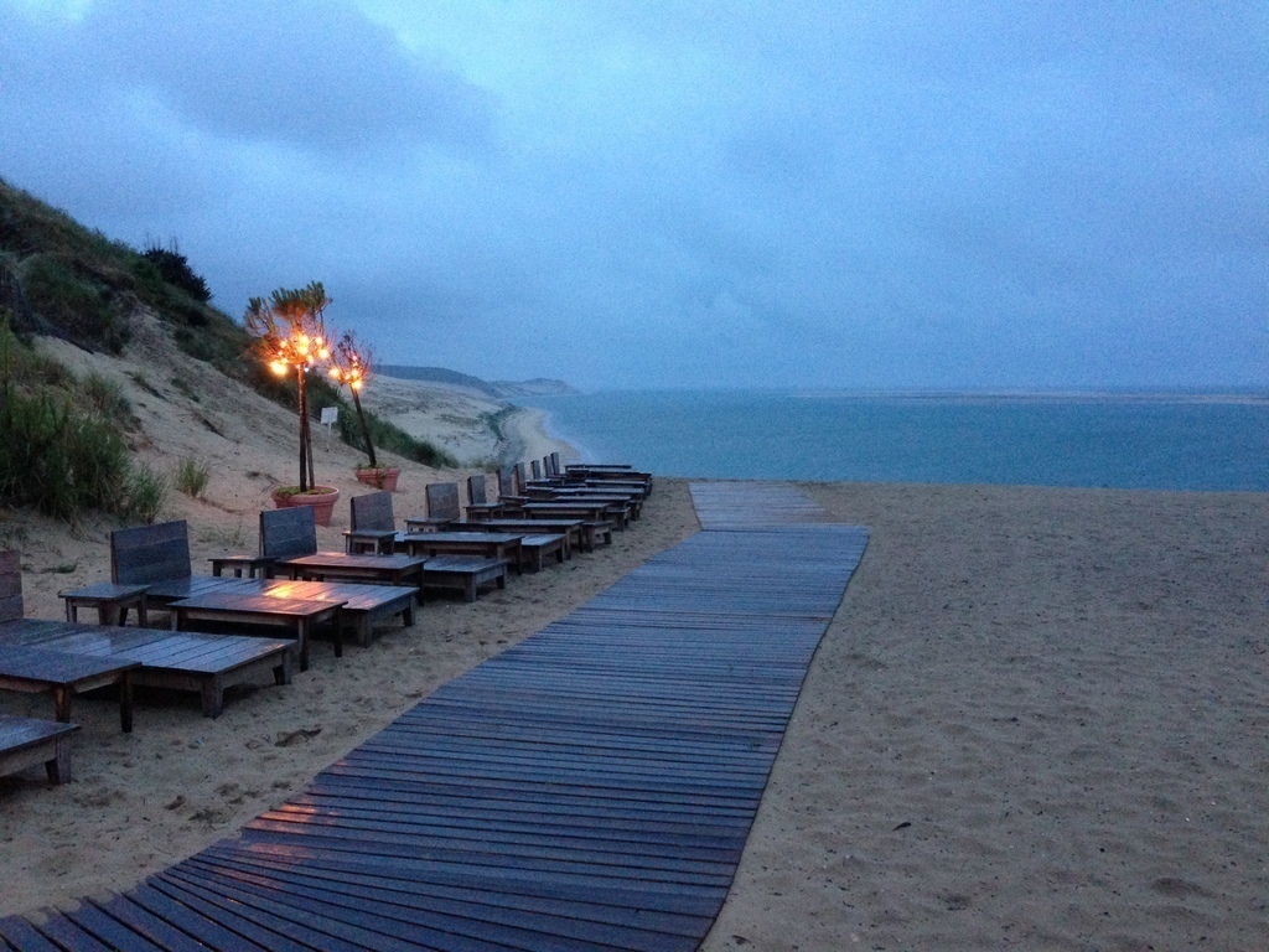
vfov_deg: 42.9
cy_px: 476
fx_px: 1210
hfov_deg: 55.4
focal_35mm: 33
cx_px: 634
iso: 400
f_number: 2.4
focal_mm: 4.13
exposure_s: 1/17
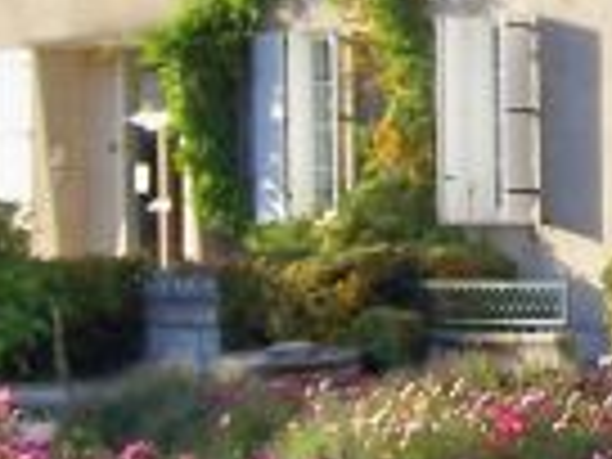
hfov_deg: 8.7
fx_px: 3960
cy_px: 171
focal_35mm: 224
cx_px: 770
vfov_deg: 6.6
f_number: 2.8
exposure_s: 1/250
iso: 64
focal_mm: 6.3
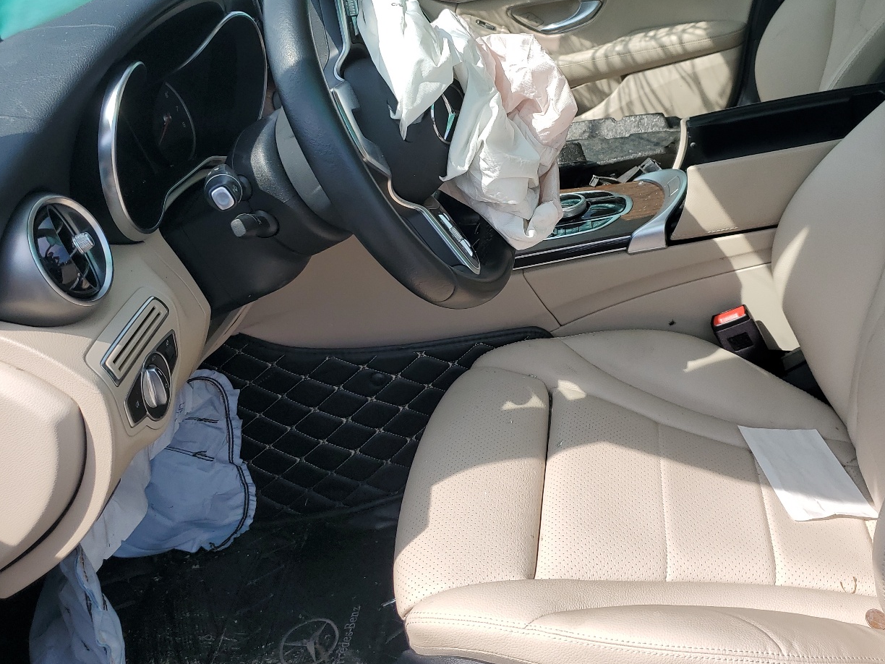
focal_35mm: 34
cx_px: 480
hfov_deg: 53.9
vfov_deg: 41.5
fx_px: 869
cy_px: 247
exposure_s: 1/2000
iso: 50
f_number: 1.5
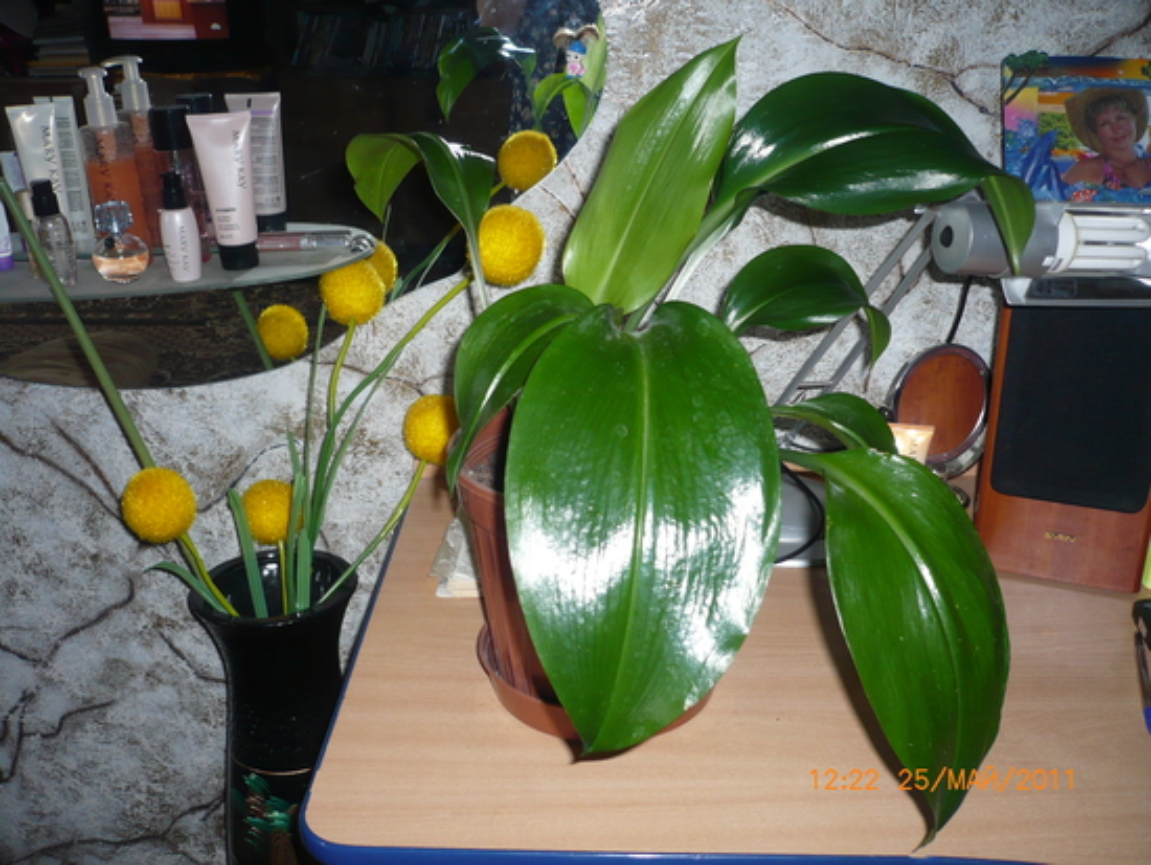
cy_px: 432
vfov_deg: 40.7
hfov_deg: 52.6
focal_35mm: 35
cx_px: 576
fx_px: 1164
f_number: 2.8
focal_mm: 5.8
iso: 100
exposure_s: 1/30
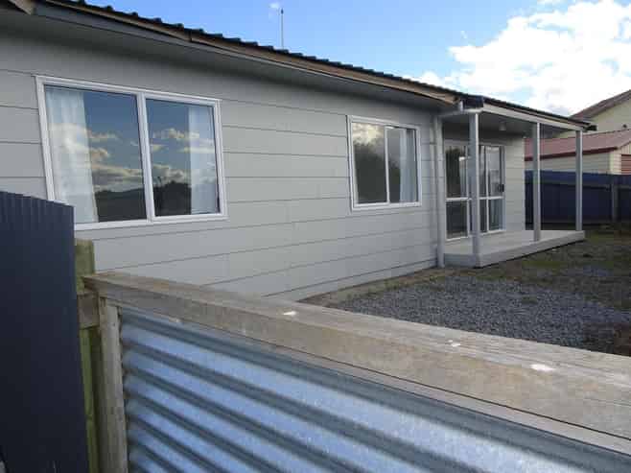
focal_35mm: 24
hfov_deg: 71.6
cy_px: 236
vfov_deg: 56.8
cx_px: 316
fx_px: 437
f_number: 3.5
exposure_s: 1/400
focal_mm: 4.1
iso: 80
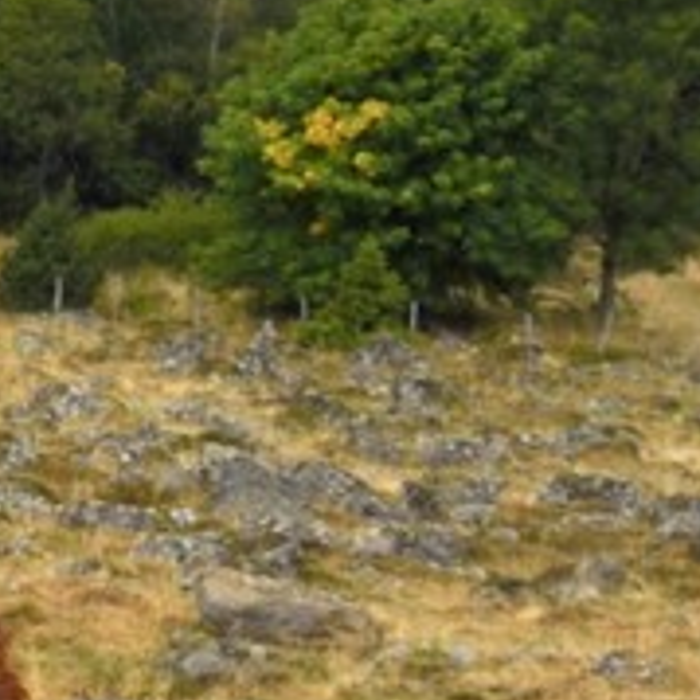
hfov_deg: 6.8
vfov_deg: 9.5
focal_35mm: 182
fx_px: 4164
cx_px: -2362
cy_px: 829
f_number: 14
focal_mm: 24
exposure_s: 1/250
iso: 800
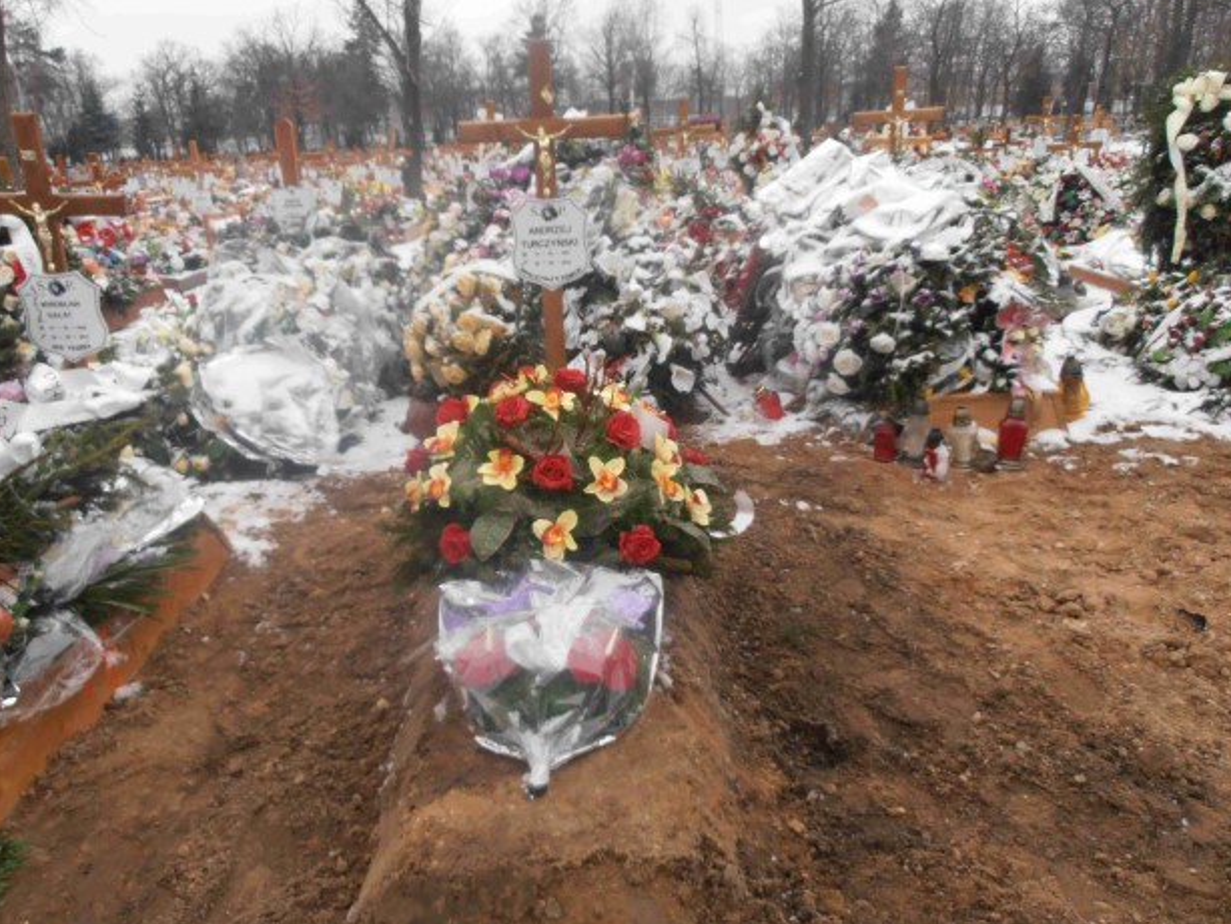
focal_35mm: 25
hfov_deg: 69.3
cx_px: 591
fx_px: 889
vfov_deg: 54.9
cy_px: 449
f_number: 3
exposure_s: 1/320
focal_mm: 4.2
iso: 80
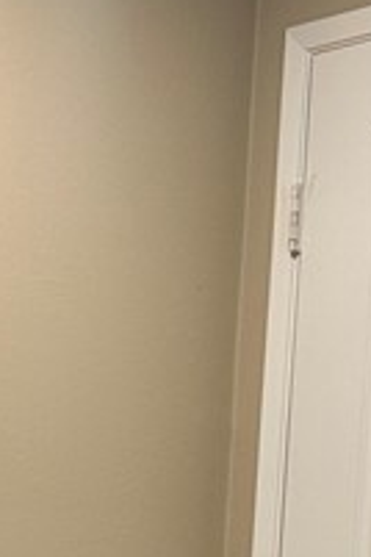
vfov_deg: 14.4
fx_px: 2133
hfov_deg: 9.4
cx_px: -343
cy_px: 673
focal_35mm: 138
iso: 80
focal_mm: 5.7
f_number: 1.5
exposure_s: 1/60
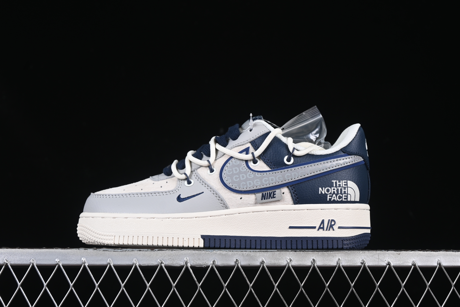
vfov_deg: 18.2
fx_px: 958
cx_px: 230
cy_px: 154
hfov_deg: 27.0
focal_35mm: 75
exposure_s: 1/80
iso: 160
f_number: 7.1
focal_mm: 50
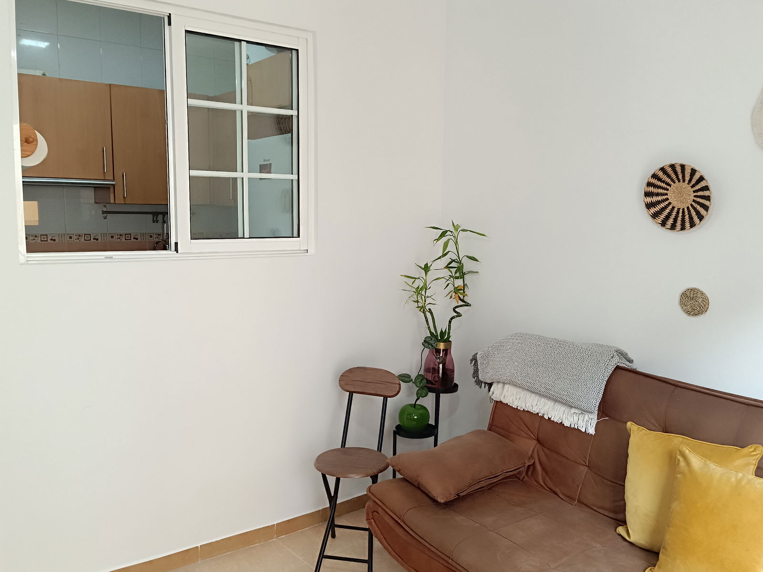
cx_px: 382
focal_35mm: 24
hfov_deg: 71.6
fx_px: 529
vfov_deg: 56.8
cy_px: 286
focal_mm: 5.59
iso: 187
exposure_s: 1/101
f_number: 1.88
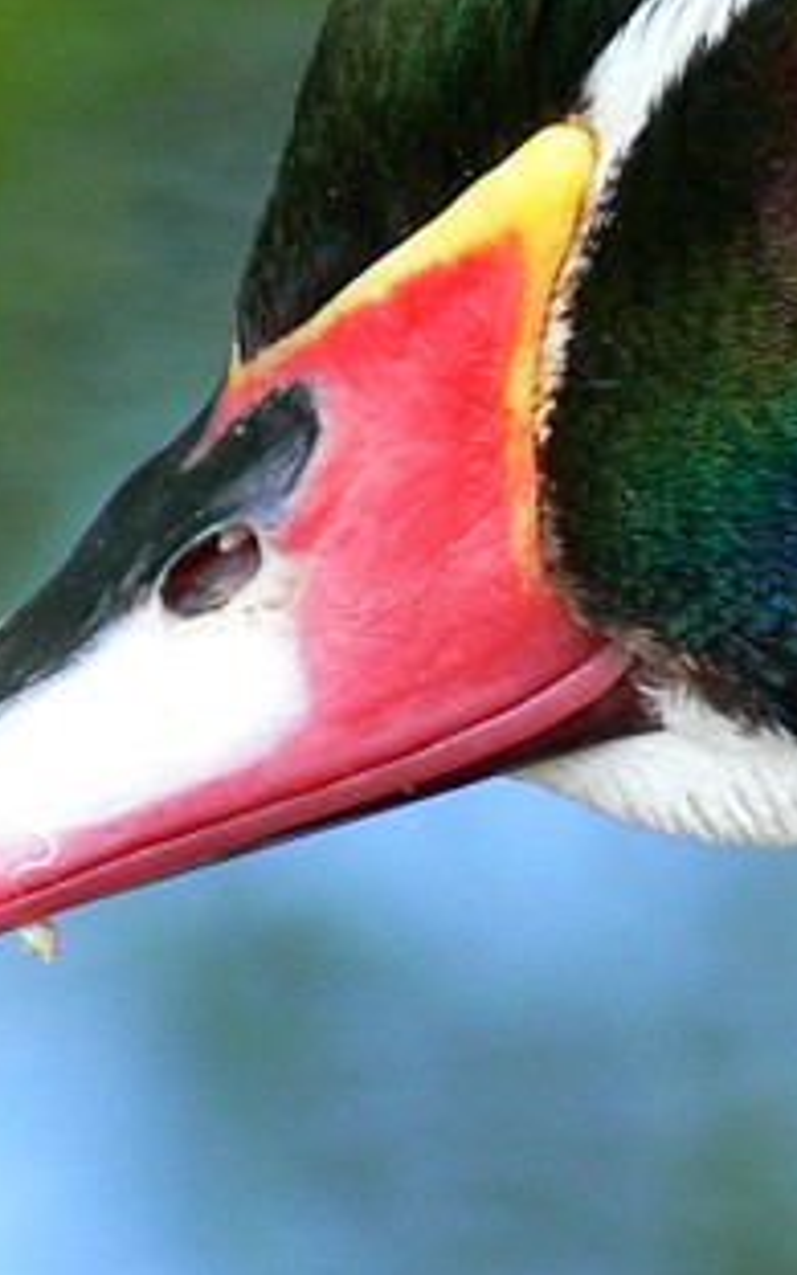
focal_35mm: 1455
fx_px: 50566
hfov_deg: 0.9
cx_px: 948
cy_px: 360
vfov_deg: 1.4
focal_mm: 88.8
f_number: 4
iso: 100
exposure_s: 1/100
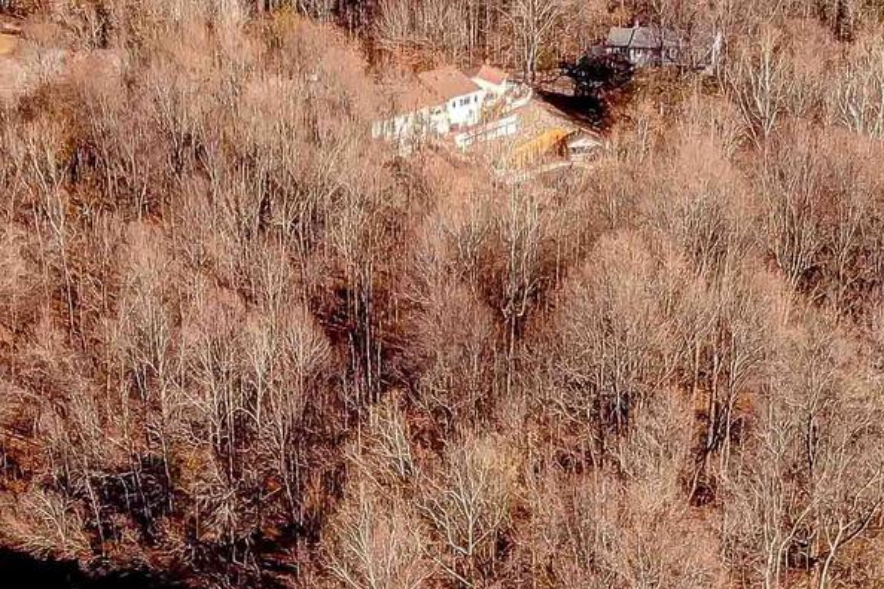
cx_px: 213
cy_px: 1069
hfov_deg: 23.4
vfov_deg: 14.0
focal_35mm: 86
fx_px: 2112
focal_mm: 4.5
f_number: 2.8
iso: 104
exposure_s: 1/470
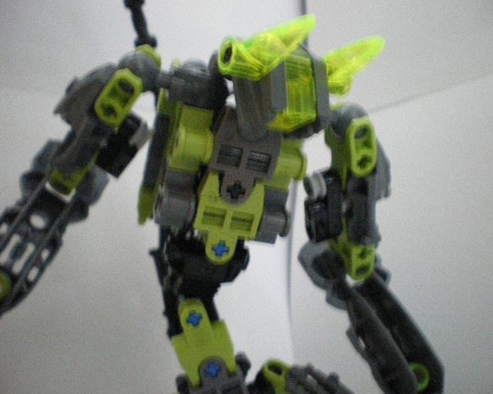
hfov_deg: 47.9
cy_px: 197
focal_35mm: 38
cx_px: 256
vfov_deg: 39.1
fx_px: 554
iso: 800
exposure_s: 1/6
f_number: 3.1
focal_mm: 6.3
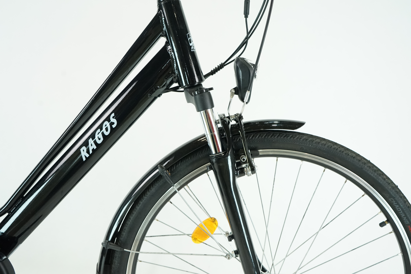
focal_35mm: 30
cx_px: 206
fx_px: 342
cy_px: 137
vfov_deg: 43.6
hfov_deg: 61.9
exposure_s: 1/200
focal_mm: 30
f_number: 5.6
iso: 2500
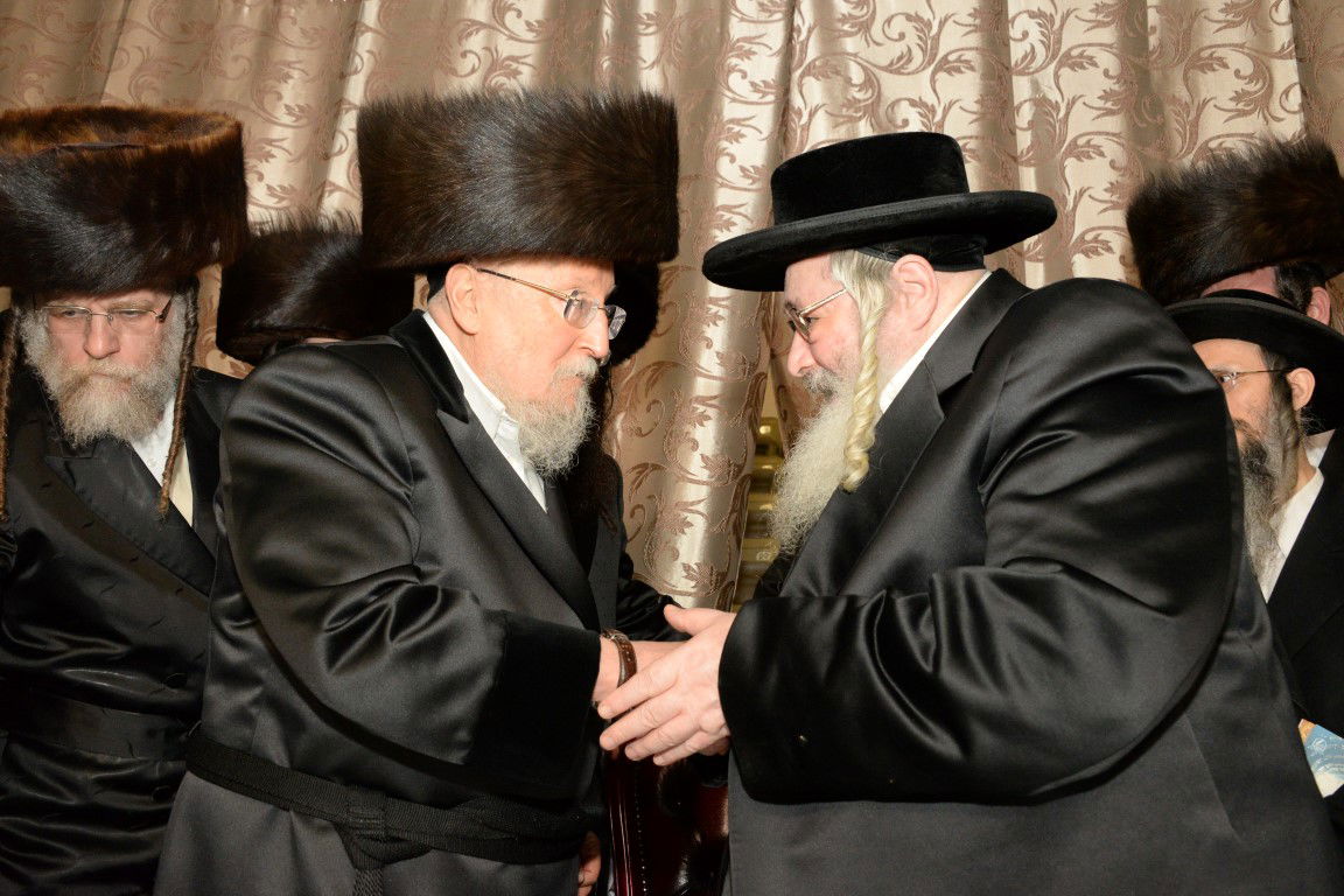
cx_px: 672
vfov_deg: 38.9
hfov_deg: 55.8
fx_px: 1269
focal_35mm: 34
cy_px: 448
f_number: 9
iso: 4000
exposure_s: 1/160
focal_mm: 34
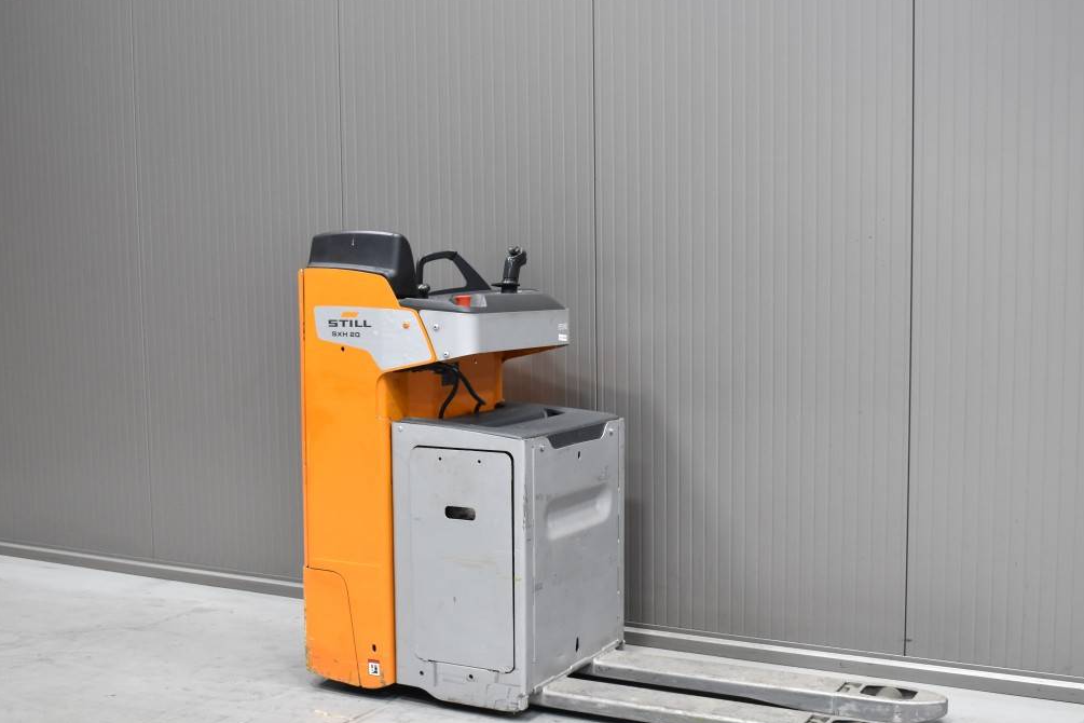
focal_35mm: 43
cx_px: 574
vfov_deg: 31.1
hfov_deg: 45.4
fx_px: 1295
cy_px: 424
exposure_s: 1/30
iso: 1250
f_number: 5
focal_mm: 24
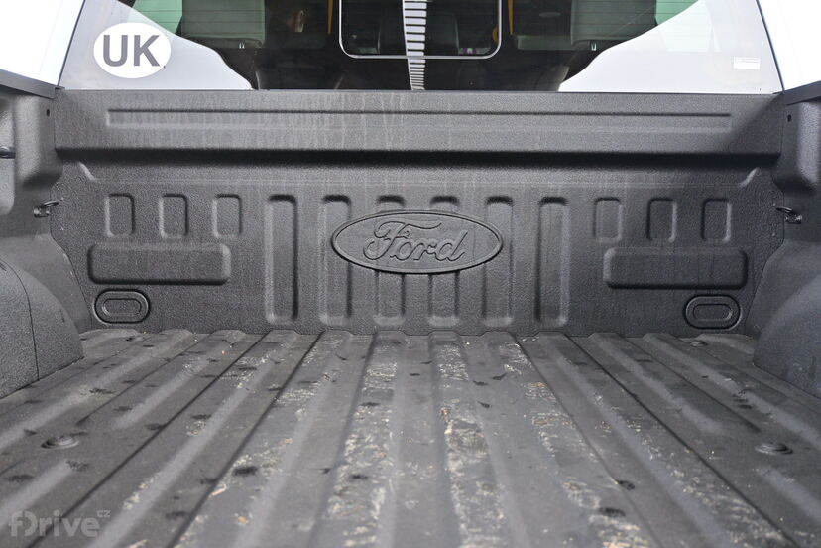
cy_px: 274
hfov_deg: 51.3
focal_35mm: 38
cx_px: 410
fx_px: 855
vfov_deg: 35.5
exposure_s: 1/40
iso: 500
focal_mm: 25
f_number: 4.2
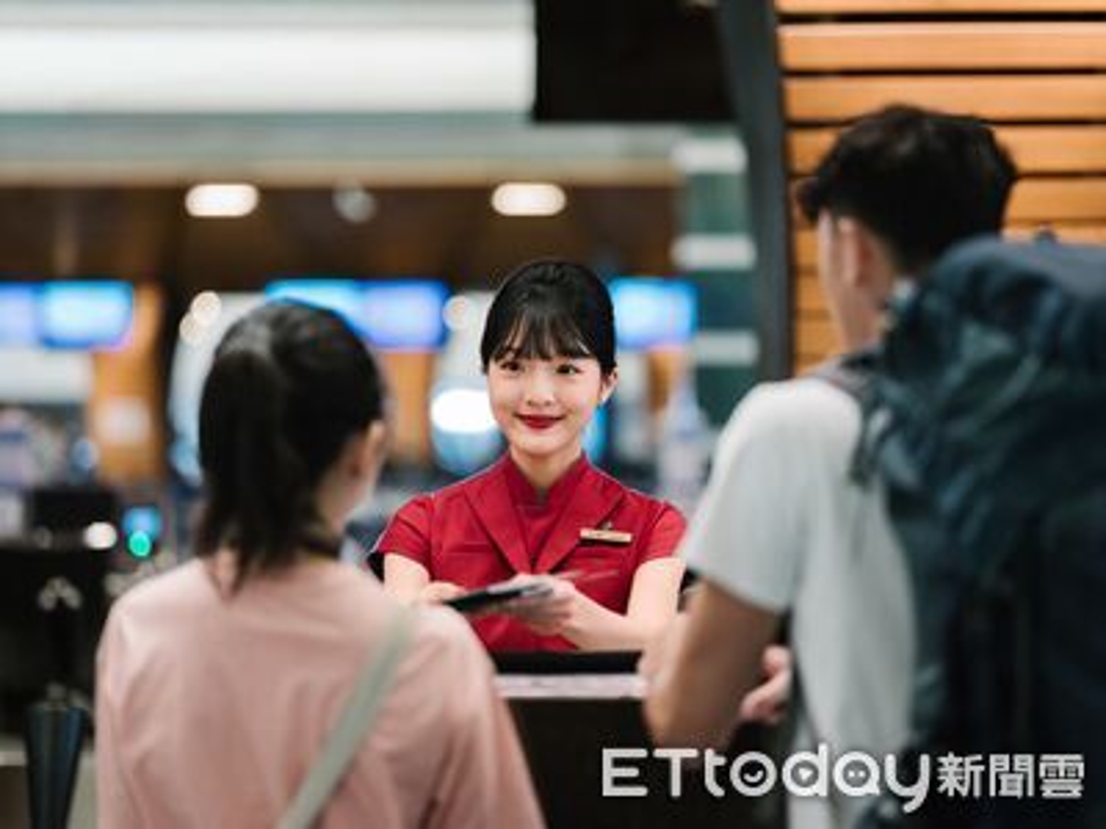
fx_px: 2780
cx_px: 553
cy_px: 414
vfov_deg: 17.0
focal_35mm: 87
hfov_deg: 22.5
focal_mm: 110
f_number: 2
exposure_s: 1/140
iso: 800
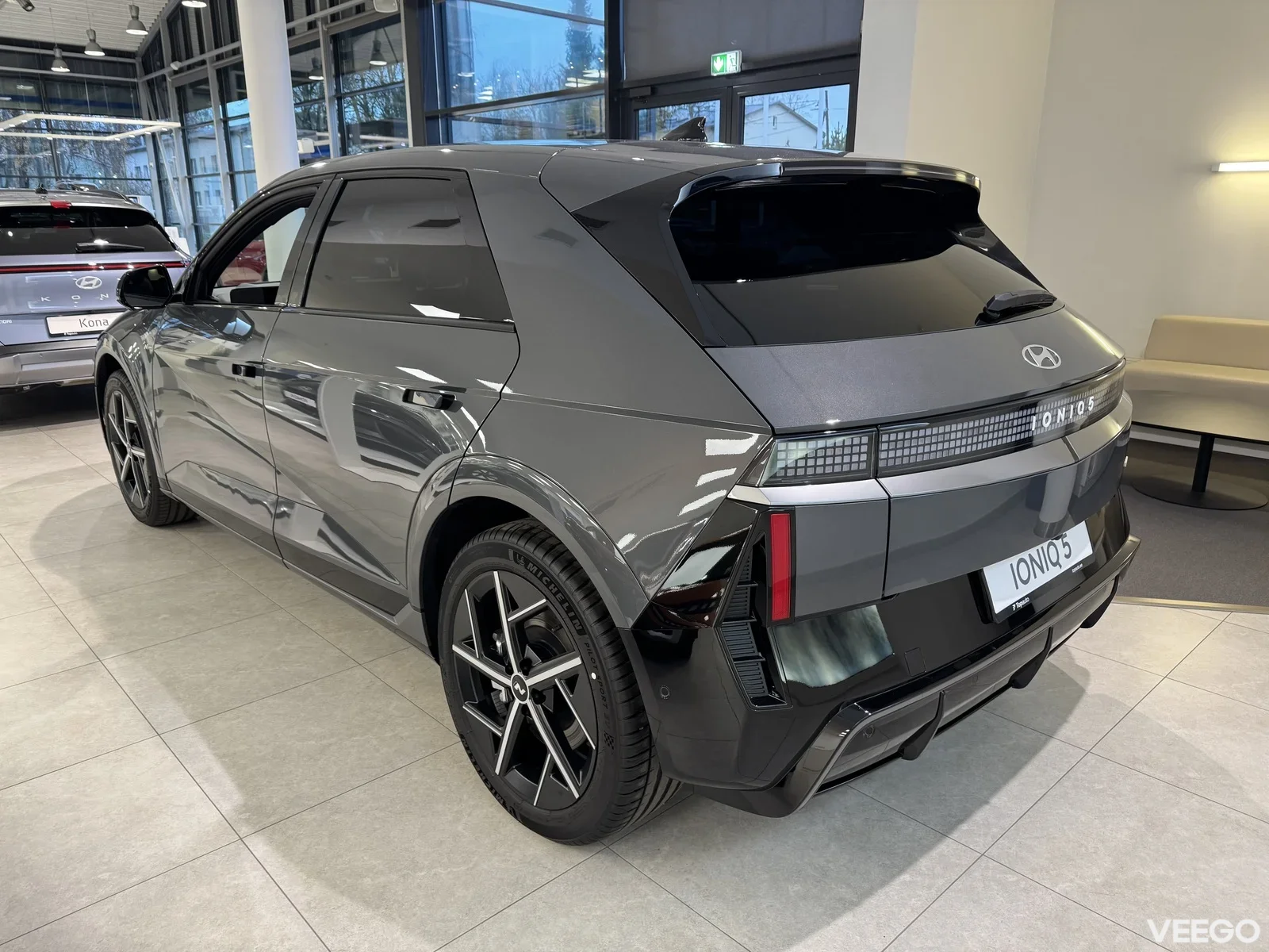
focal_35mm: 24
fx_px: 880
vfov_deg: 56.8
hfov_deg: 71.6
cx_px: 634
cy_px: 476
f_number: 1.78
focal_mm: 6.76
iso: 160
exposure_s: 1/50
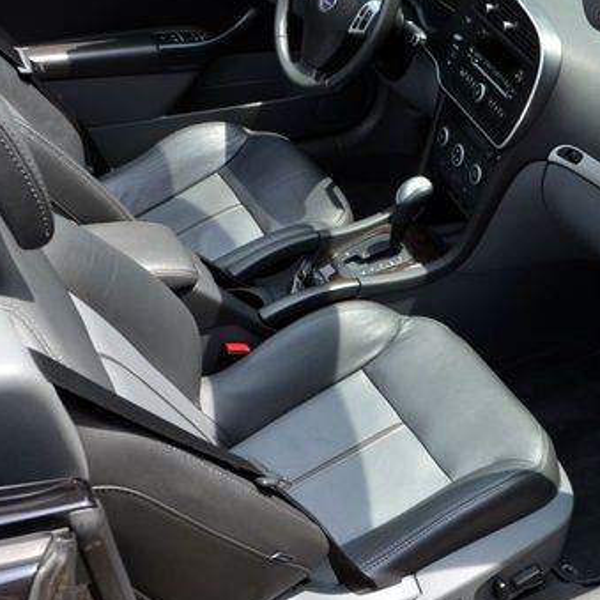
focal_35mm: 48
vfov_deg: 35.2
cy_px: 363
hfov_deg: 35.2
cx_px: 361
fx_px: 941
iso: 200
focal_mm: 20
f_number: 6.3
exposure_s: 1/160
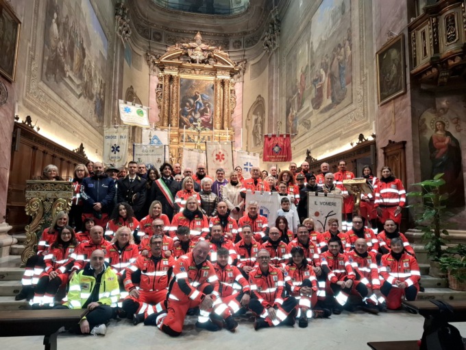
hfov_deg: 73.9
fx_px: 310
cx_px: 233
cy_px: 175
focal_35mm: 23
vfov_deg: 58.9
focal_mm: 5.54
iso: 320
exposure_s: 1/100
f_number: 1.8
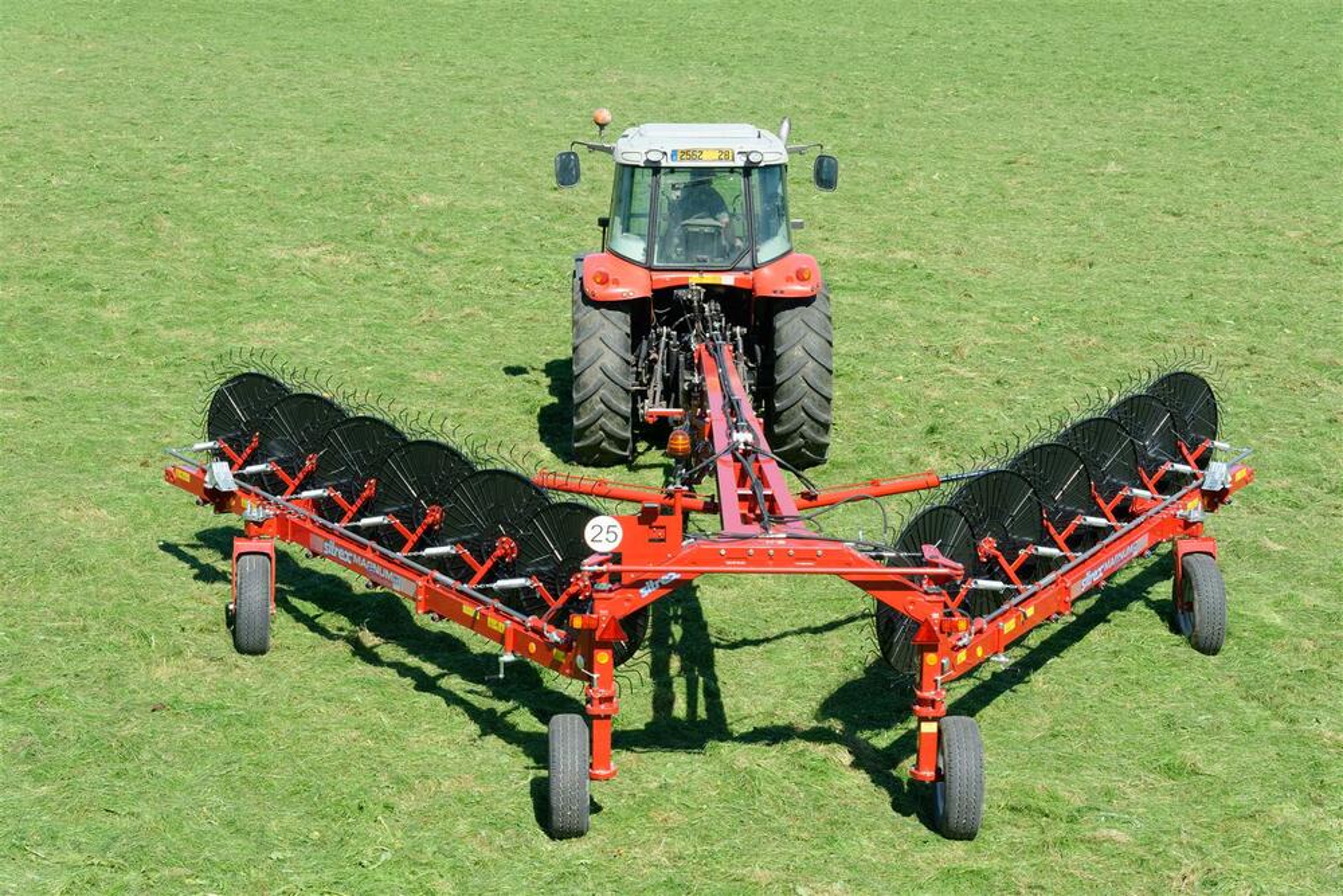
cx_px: 672
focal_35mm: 70
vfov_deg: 19.5
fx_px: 2612
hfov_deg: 28.8
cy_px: 448
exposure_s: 1/320
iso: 500
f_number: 11
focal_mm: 70
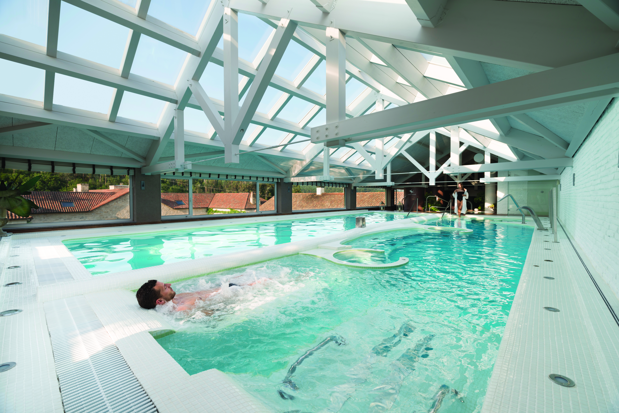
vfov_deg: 77.4
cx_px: 310
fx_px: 258
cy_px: 206
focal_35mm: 15
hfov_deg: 100.4
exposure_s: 1/160
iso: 100
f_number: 5.6
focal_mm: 15
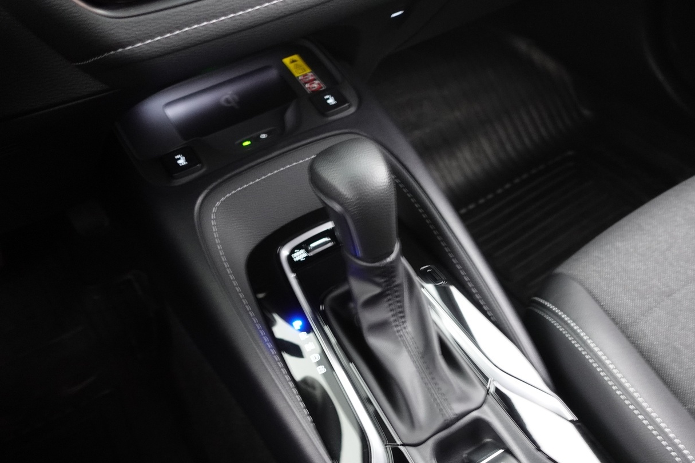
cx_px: 404
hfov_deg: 58.4
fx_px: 618
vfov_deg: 40.6
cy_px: 308
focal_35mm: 32
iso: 1250
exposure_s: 1/8
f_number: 1.8
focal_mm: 9.4
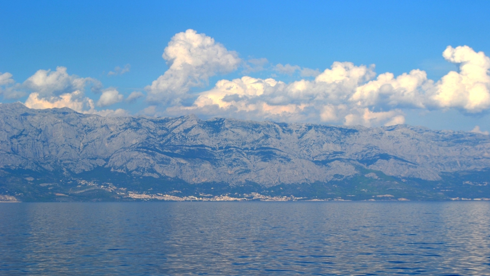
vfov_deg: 13.8
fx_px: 1137
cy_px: 155
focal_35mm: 88
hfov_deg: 24.3
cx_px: 246
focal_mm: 55
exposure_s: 1/250
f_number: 8
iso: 100
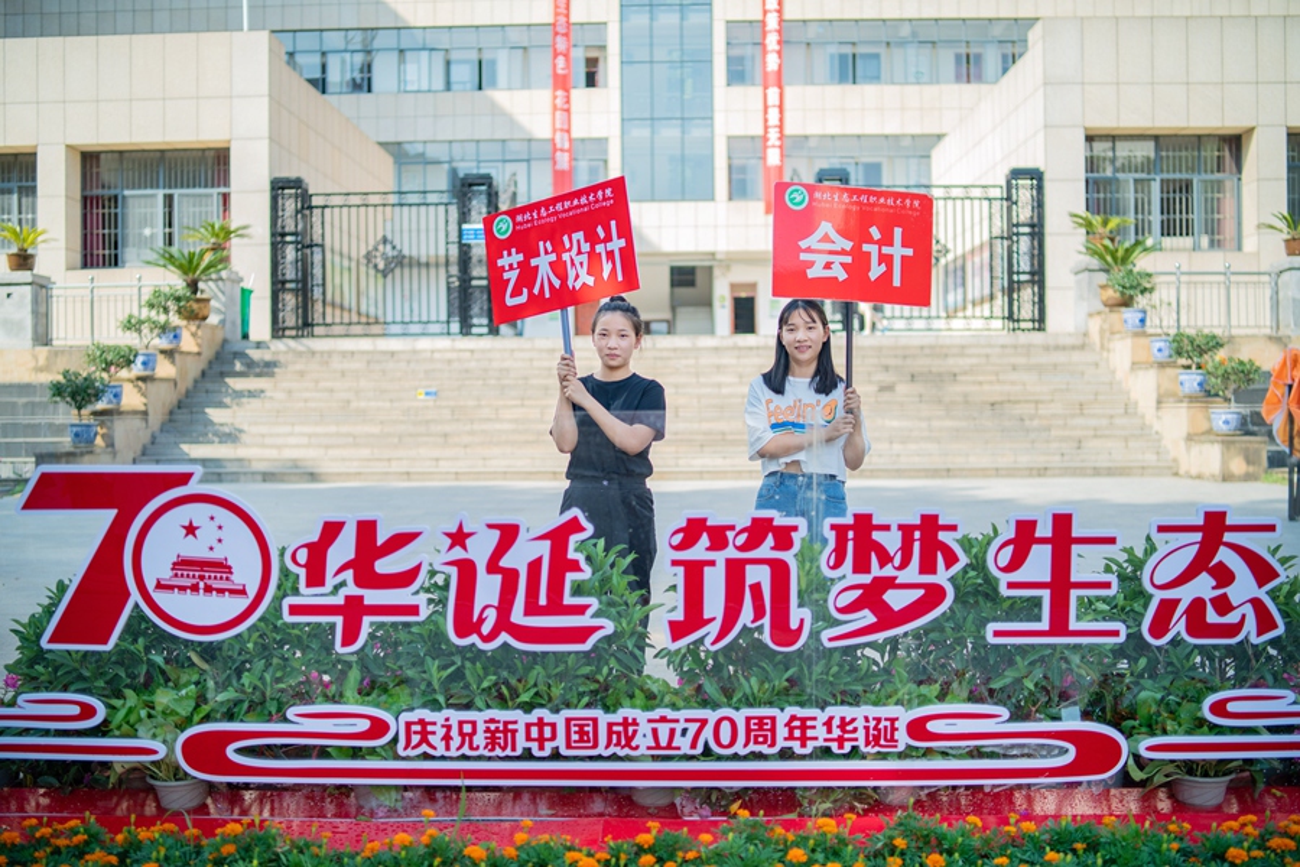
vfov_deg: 37.9
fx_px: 1264
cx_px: 650
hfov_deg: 54.4
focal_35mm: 35
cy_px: 434
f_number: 1.4
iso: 80
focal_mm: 35
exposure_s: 1/320
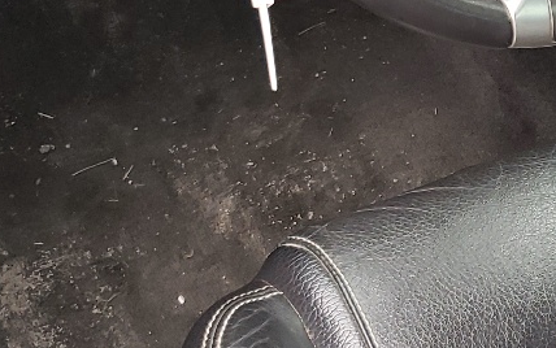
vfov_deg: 12.5
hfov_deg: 19.2
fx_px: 1562
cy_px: -32
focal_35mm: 103
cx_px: 648
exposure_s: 1/120
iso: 76
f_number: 1.5
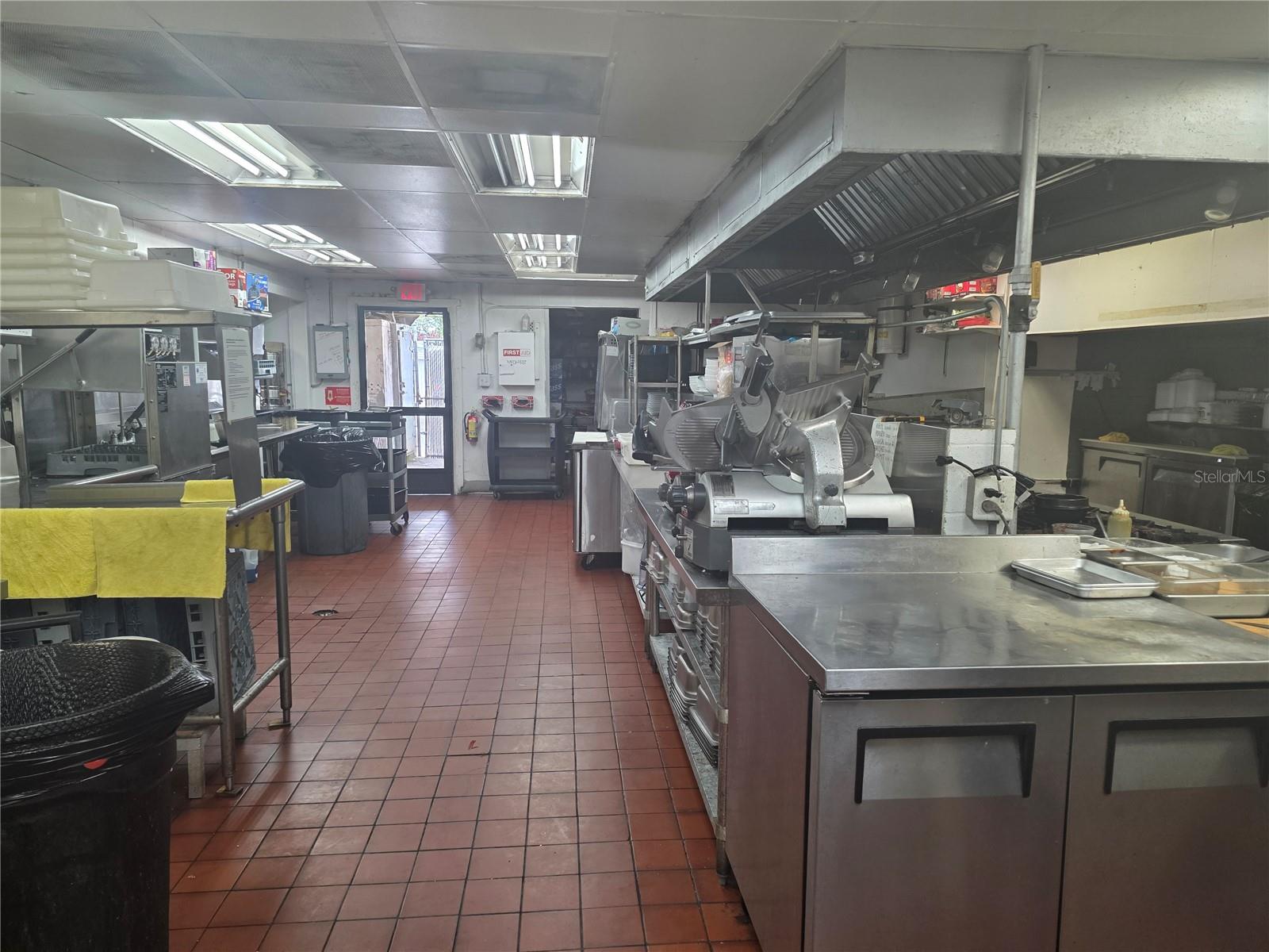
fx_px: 843
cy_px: 476
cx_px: 634
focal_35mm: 23
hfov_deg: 73.9
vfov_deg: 58.9
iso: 160
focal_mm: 6.25
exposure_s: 1/120
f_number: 1.7
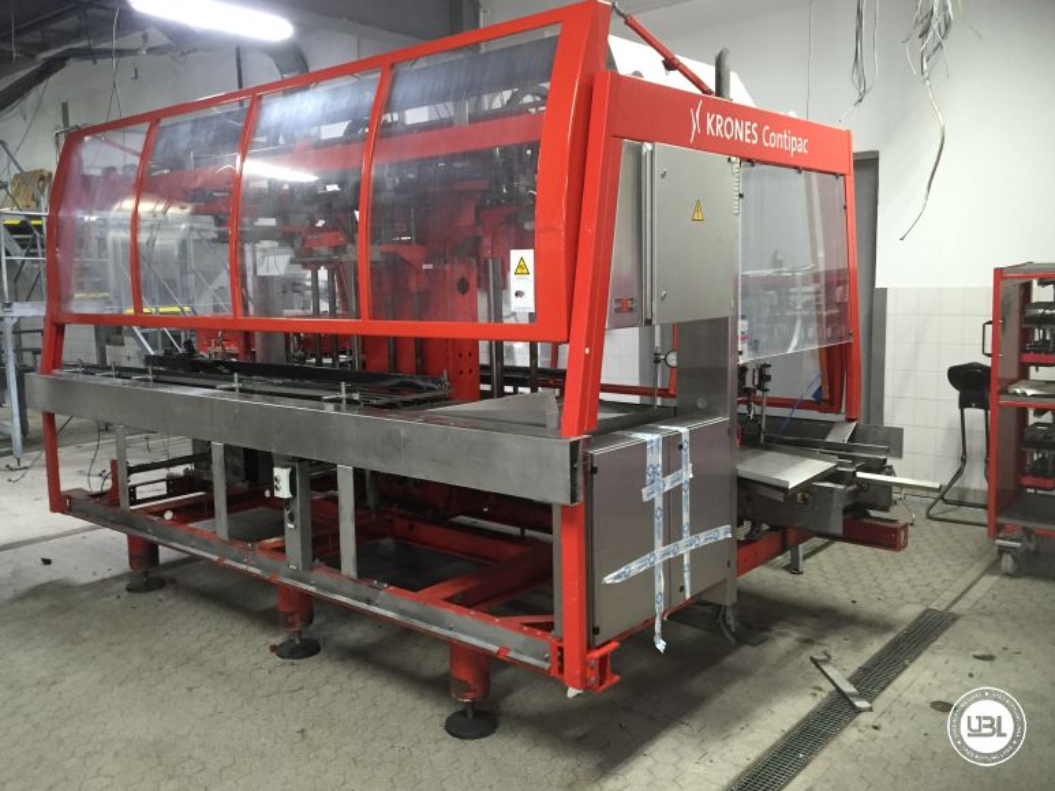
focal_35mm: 30
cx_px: 513
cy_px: 387
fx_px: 914
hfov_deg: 59.9
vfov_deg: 46.8
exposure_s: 1/33
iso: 200
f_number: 2.2
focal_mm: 4.15
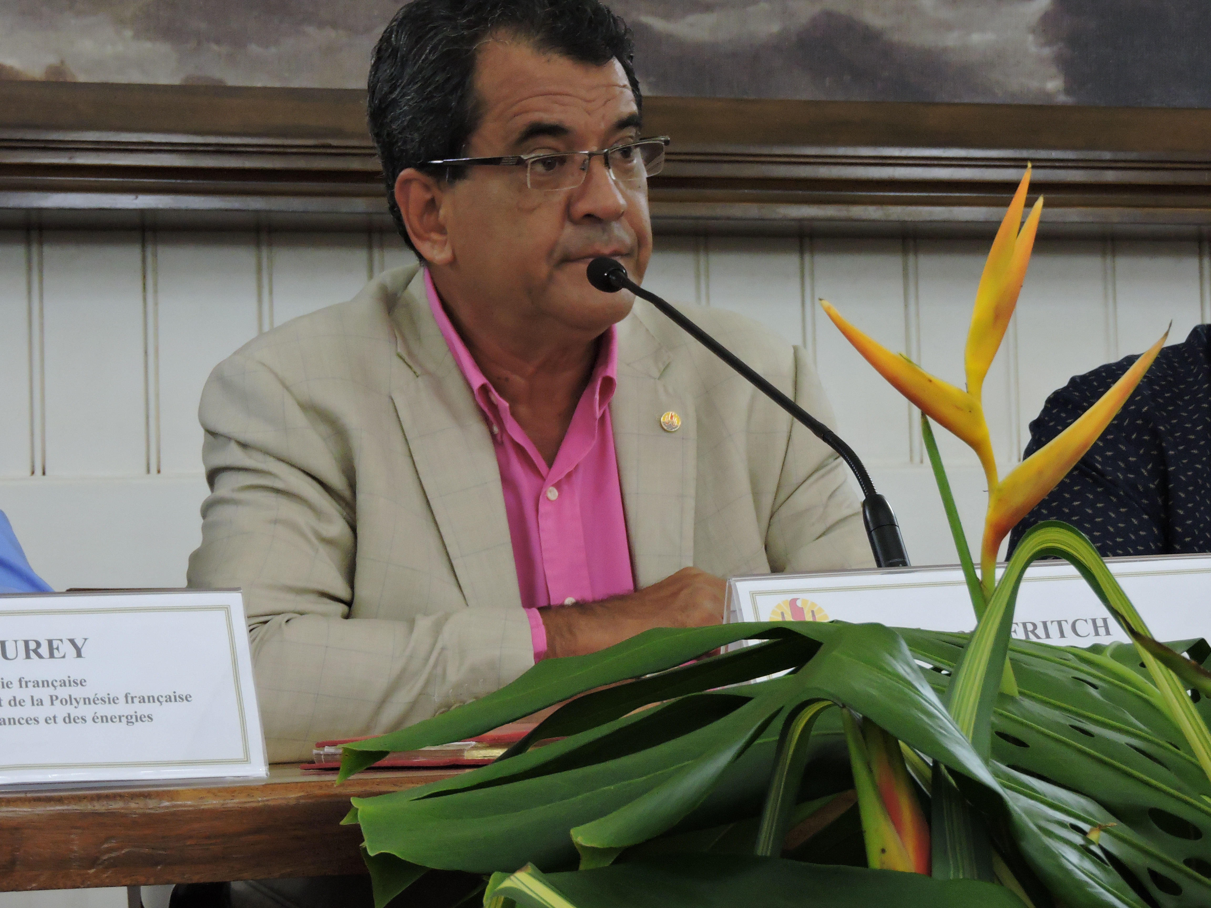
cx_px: 606
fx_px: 4373
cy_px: 454
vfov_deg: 11.9
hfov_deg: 15.8
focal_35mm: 125
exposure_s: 1/15
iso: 800
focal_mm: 22.4
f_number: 5
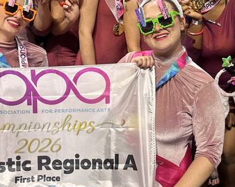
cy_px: 46
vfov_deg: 21.4
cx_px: 145
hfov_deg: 26.7
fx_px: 494
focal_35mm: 71
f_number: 1.78
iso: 160
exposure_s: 1/120
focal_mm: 6.86
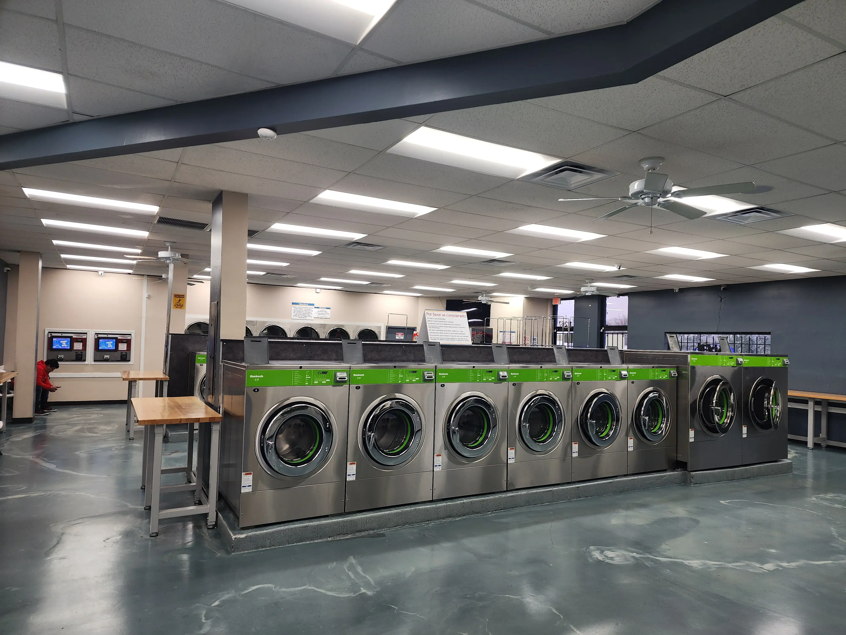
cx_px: 423
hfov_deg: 73.9
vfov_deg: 58.9
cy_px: 318
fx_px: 562
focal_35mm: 23
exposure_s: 1/120
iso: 80
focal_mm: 6.4
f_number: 1.8
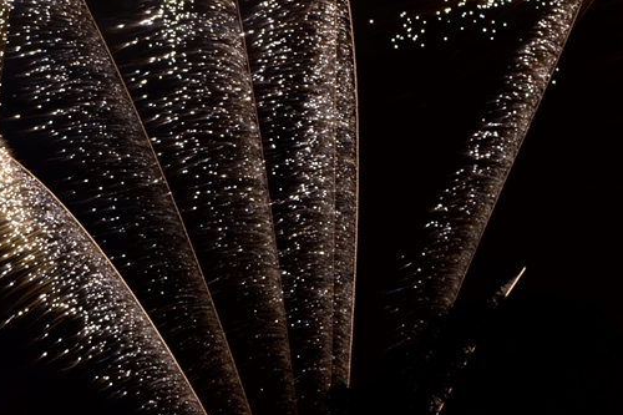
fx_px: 3922
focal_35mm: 227
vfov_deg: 6.1
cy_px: 160
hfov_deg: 9.1
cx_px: 177
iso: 160
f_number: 13
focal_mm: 105
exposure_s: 3.7
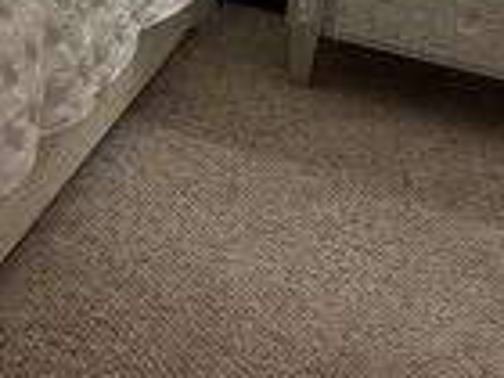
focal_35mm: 110
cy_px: -344
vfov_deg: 12.1
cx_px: -317
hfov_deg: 15.9
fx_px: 1602
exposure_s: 1/60
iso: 100
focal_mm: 5.7
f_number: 1.5
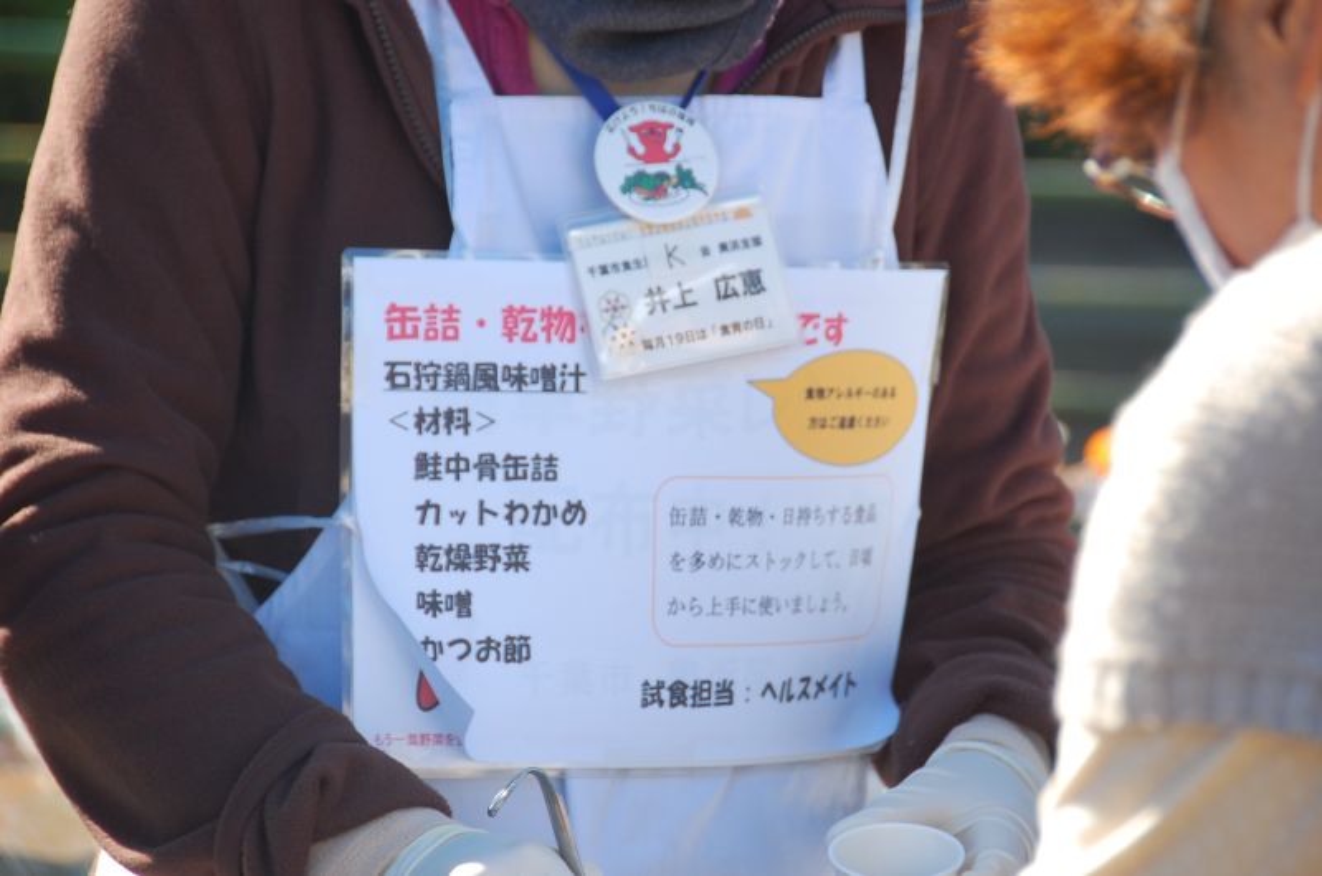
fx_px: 8246
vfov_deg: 6.1
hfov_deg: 9.2
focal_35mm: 225
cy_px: 438
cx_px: 661
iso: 400
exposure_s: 1/500
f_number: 5.6
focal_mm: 150
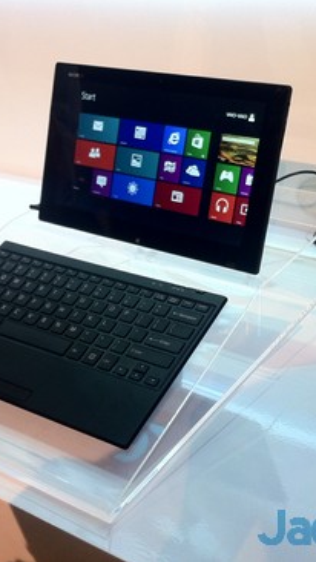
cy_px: 277
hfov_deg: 23.0
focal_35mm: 52
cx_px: 187
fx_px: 774
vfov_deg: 39.9
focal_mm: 3.85
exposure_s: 1/20
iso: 80
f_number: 2.8
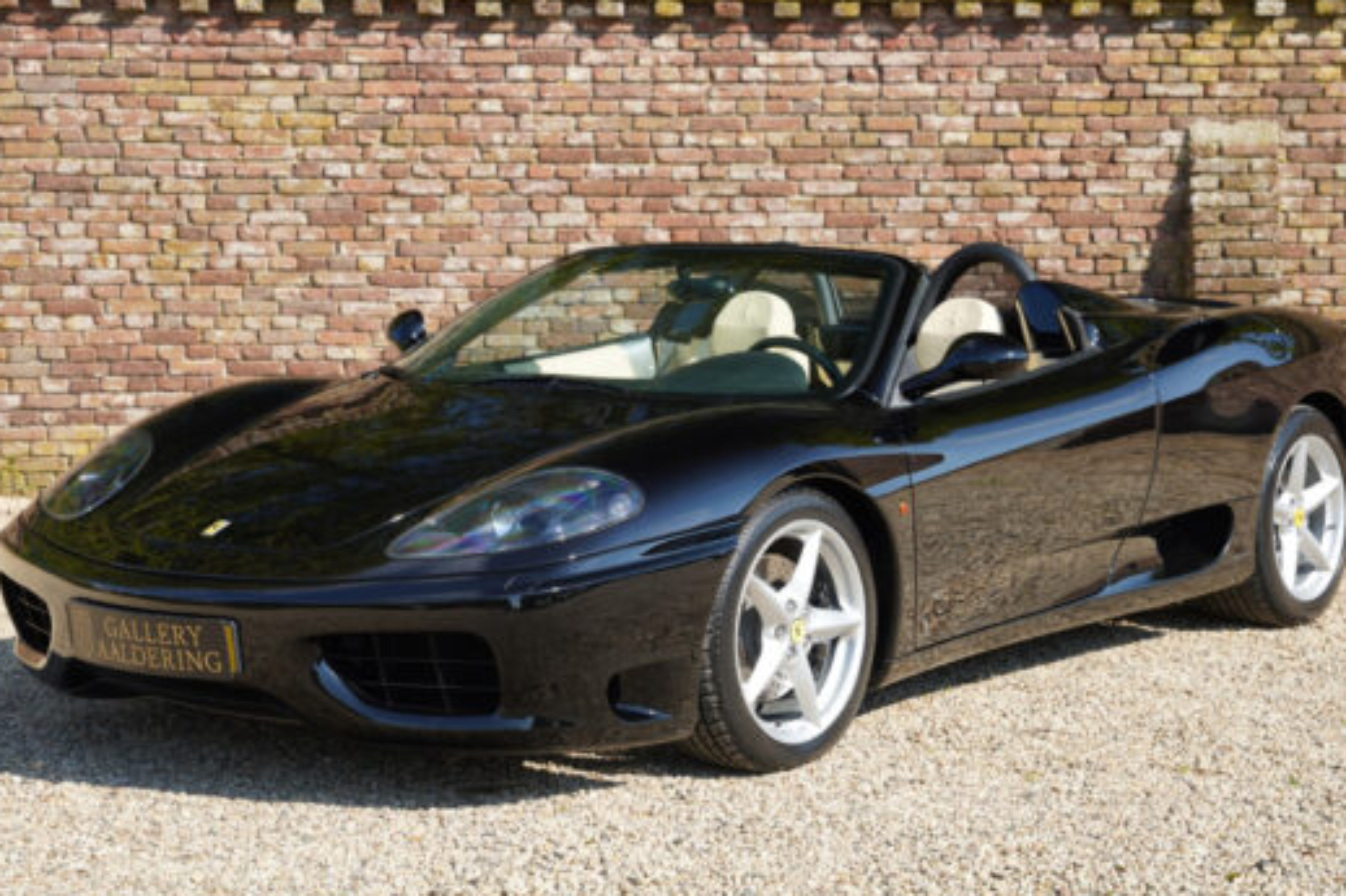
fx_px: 2506
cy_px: 408
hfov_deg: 30.1
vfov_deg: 20.3
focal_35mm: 67
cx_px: 681
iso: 100
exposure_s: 1/100
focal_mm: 57.9
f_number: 6.3
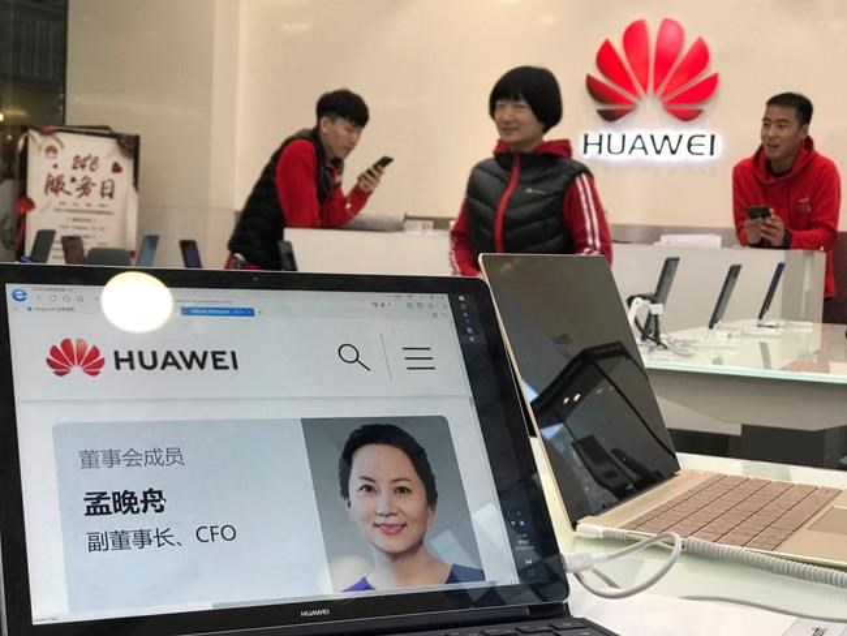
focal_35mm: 57
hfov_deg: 33.8
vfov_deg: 25.7
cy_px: 318
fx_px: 1395
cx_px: 424
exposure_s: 1/50
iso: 40
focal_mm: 6.6
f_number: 2.8
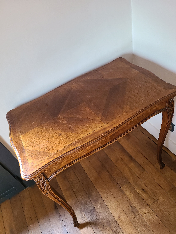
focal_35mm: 26
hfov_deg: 53.1
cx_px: 88
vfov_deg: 67.3
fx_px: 176
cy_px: 117
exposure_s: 1/40
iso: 250
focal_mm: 5.4
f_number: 1.8
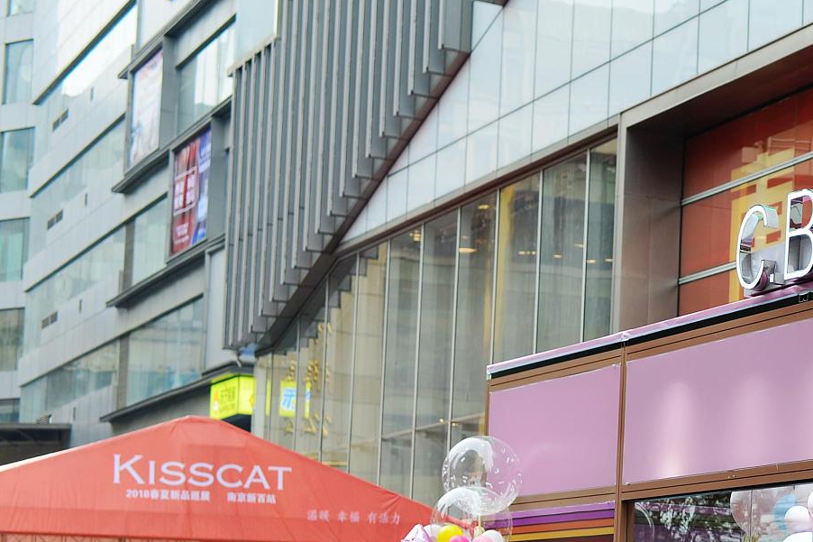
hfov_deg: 19.1
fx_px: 2190
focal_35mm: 97
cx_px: 1117
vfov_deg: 13.9
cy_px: 513
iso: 100
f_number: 3.2
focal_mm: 35
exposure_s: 1/80
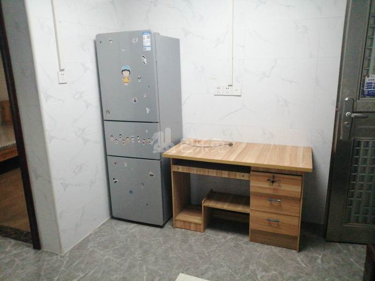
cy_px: 140
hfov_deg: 67.3
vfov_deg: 53.1
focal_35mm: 26
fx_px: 282
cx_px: 188
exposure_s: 1/100
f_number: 1.8
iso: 640
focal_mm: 3.62
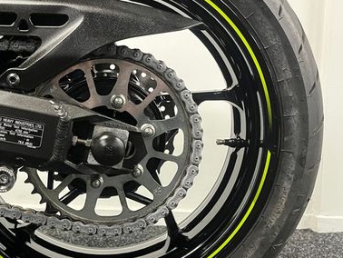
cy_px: 132
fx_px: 436
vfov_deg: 32.9
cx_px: 103
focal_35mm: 44
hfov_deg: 42.1
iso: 500
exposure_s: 1/50
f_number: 1.6
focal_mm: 5.1
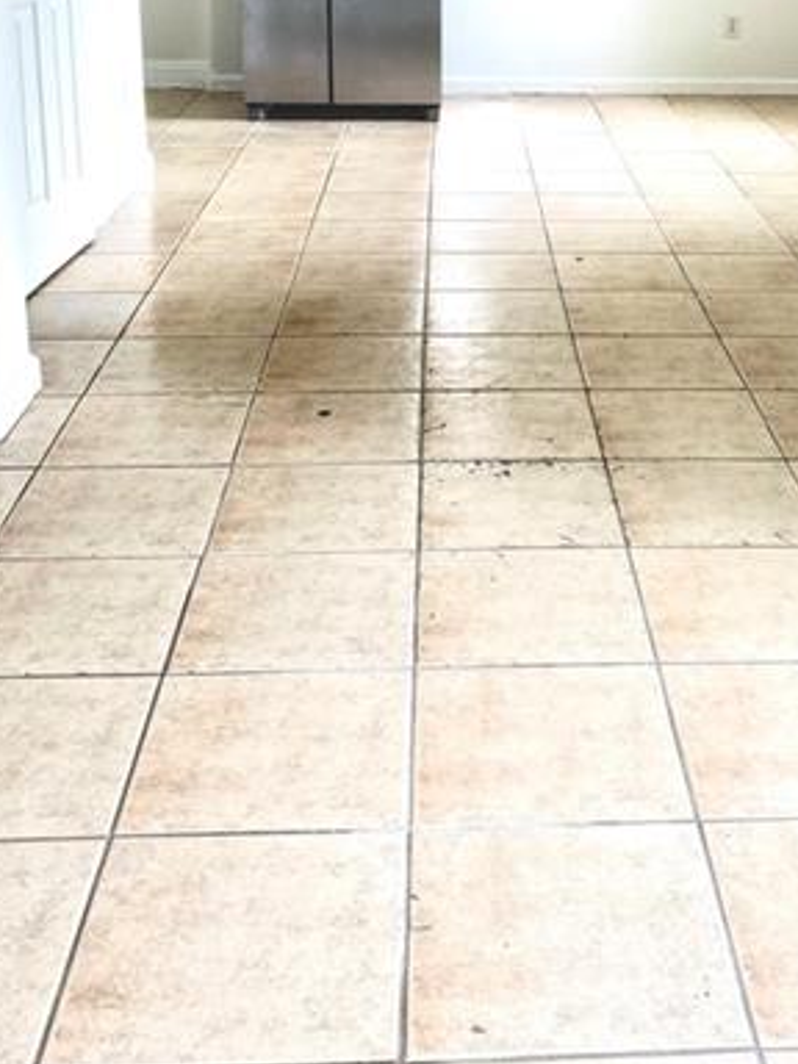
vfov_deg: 37.6
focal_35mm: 48
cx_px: 557
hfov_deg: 30.0
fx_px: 1475
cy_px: 147
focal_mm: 6.76
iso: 200
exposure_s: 1/138
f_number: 1.78
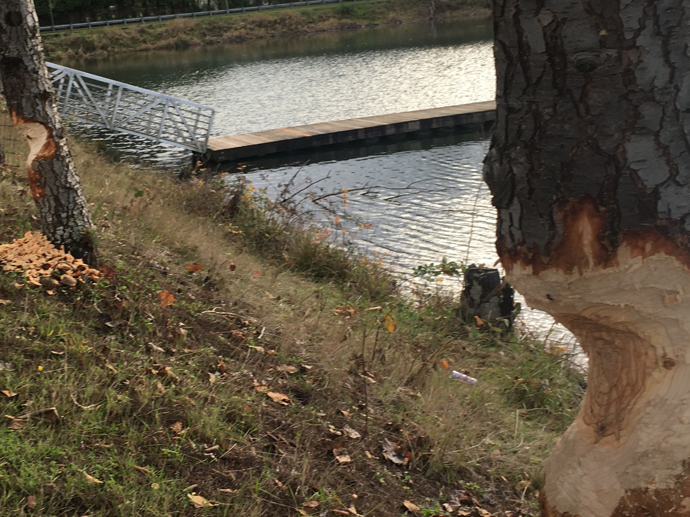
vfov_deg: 25.2
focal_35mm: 58
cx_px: 273
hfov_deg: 33.1
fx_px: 1156
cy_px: 268
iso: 25
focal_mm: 4.15
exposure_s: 1/190
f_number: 2.2
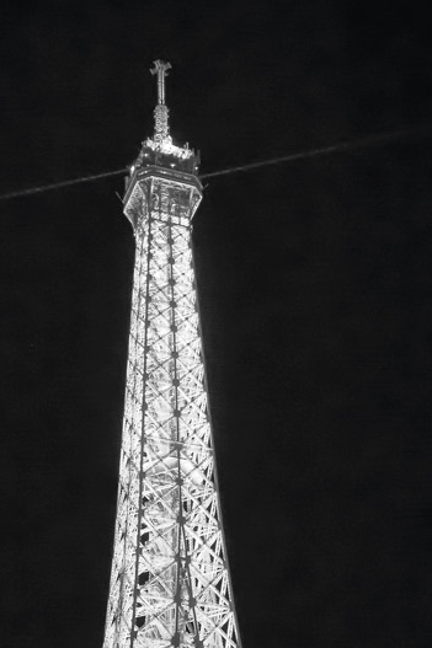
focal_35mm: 82
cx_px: 156
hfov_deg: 16.6
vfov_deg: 23.5
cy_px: 676
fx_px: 1477
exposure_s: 1/80
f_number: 3
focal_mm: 24
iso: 4000
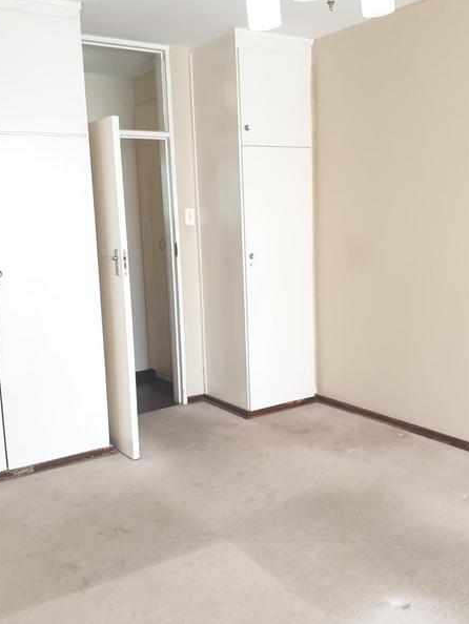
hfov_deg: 40.7
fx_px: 632
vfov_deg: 52.6
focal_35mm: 35
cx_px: 253
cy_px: 312
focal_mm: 4.3
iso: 100
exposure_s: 1/50
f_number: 2.4
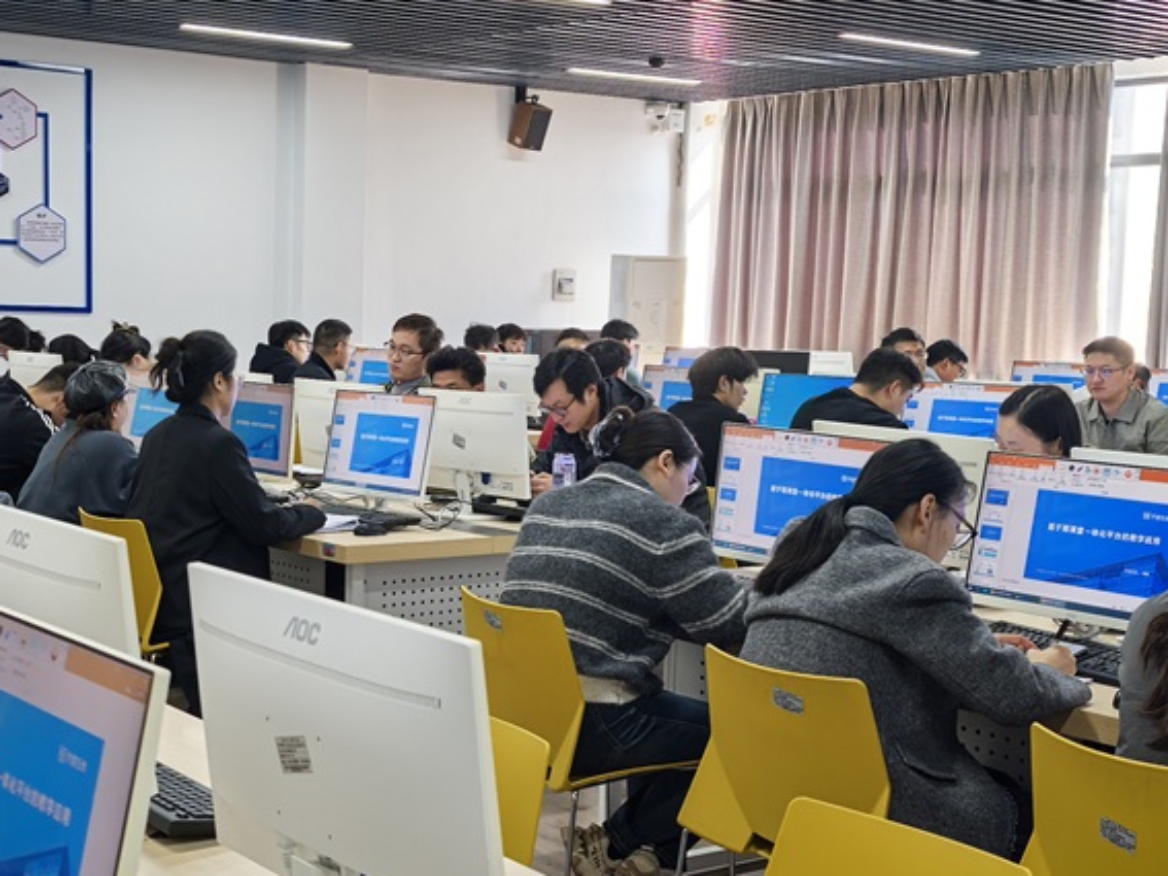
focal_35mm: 55
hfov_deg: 34.8
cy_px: 462
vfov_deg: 26.5
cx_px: 441
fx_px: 1855
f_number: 1.4
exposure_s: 1/100
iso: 160
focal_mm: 6.98
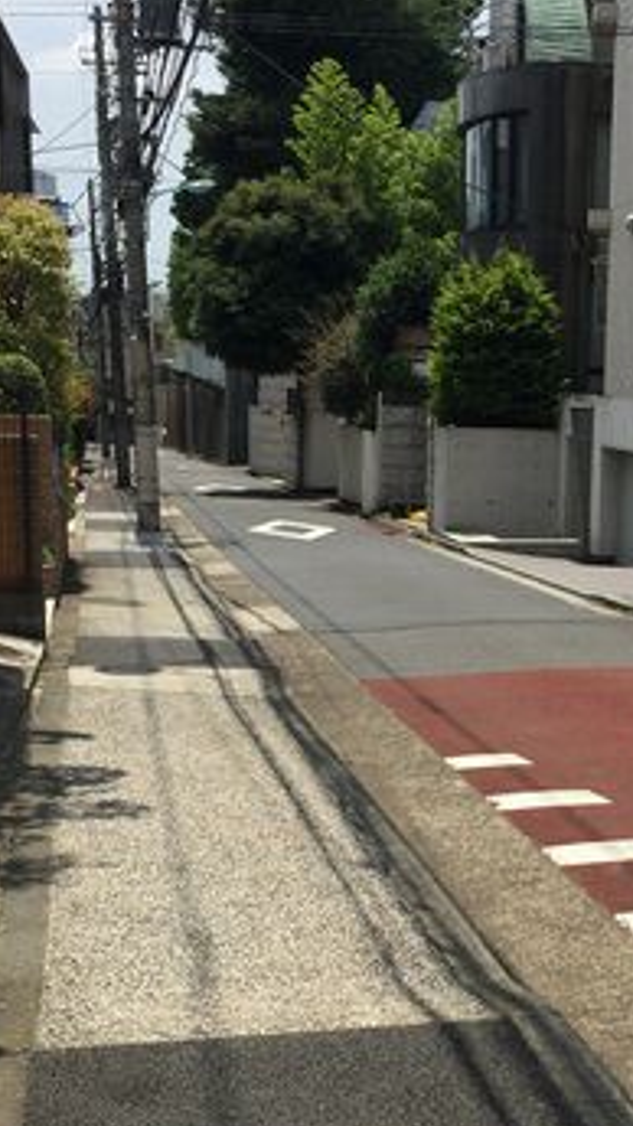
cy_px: 692
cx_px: 620
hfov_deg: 21.1
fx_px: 1642
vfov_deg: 37.7
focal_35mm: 55
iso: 32
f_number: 2.2
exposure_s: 1/2639
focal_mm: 4.15
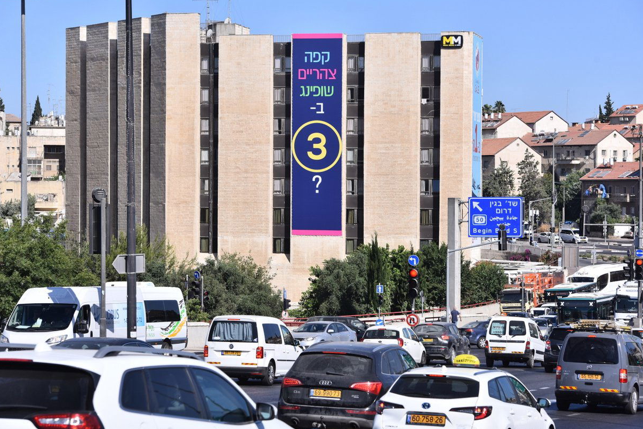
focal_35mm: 114
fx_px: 2037
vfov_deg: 12.0
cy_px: 215
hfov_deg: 17.9
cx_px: 314
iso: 200
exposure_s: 1/1000
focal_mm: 110
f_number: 6.3
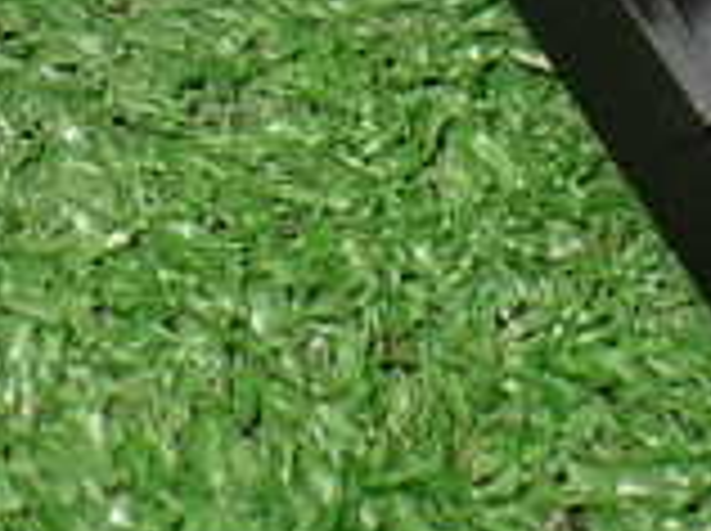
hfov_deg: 17.3
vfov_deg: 12.1
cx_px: 382
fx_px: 2338
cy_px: -374
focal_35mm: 114
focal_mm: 5.4
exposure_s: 1/125
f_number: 2.3
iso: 640
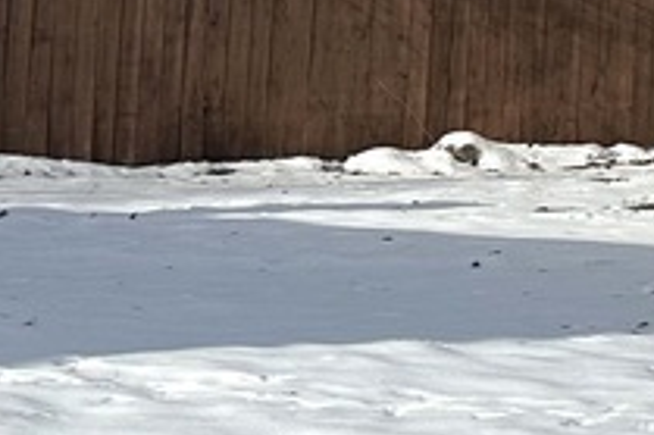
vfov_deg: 7.7
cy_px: -388
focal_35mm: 172
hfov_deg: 10.7
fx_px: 3122
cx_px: 1399
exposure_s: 1/12048
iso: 80
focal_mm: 6.86
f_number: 1.78
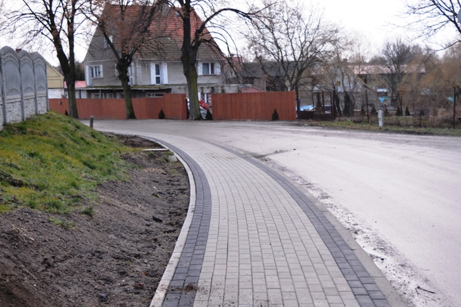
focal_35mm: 57
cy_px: 209
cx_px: 239
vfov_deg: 23.6
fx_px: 730
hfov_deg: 35.1
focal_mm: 24
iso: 400
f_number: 5
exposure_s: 1/100
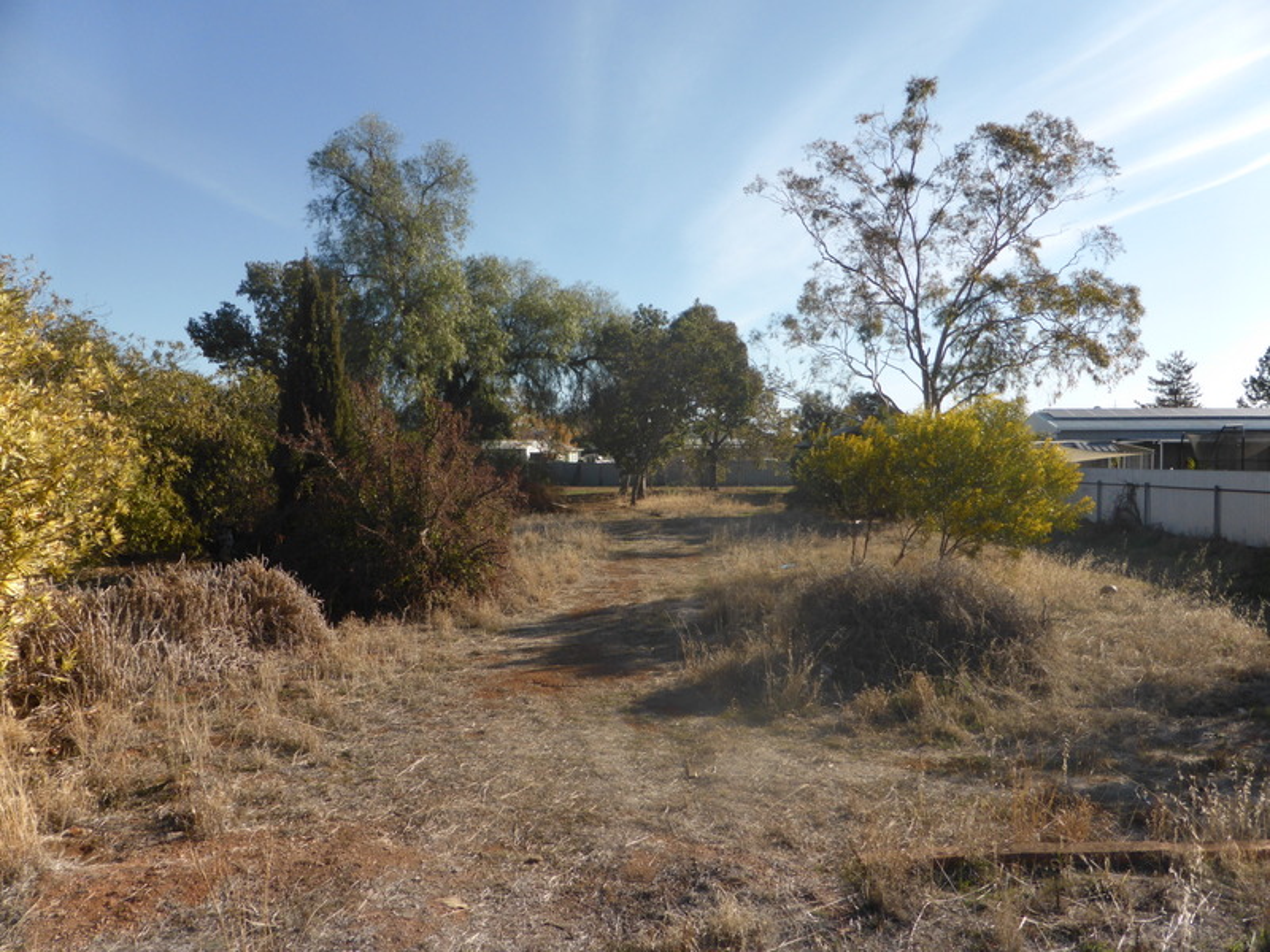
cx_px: 635
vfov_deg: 56.8
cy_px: 476
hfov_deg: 71.6
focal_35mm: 24
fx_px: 881
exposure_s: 1/800
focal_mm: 4.3
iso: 100
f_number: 3.3
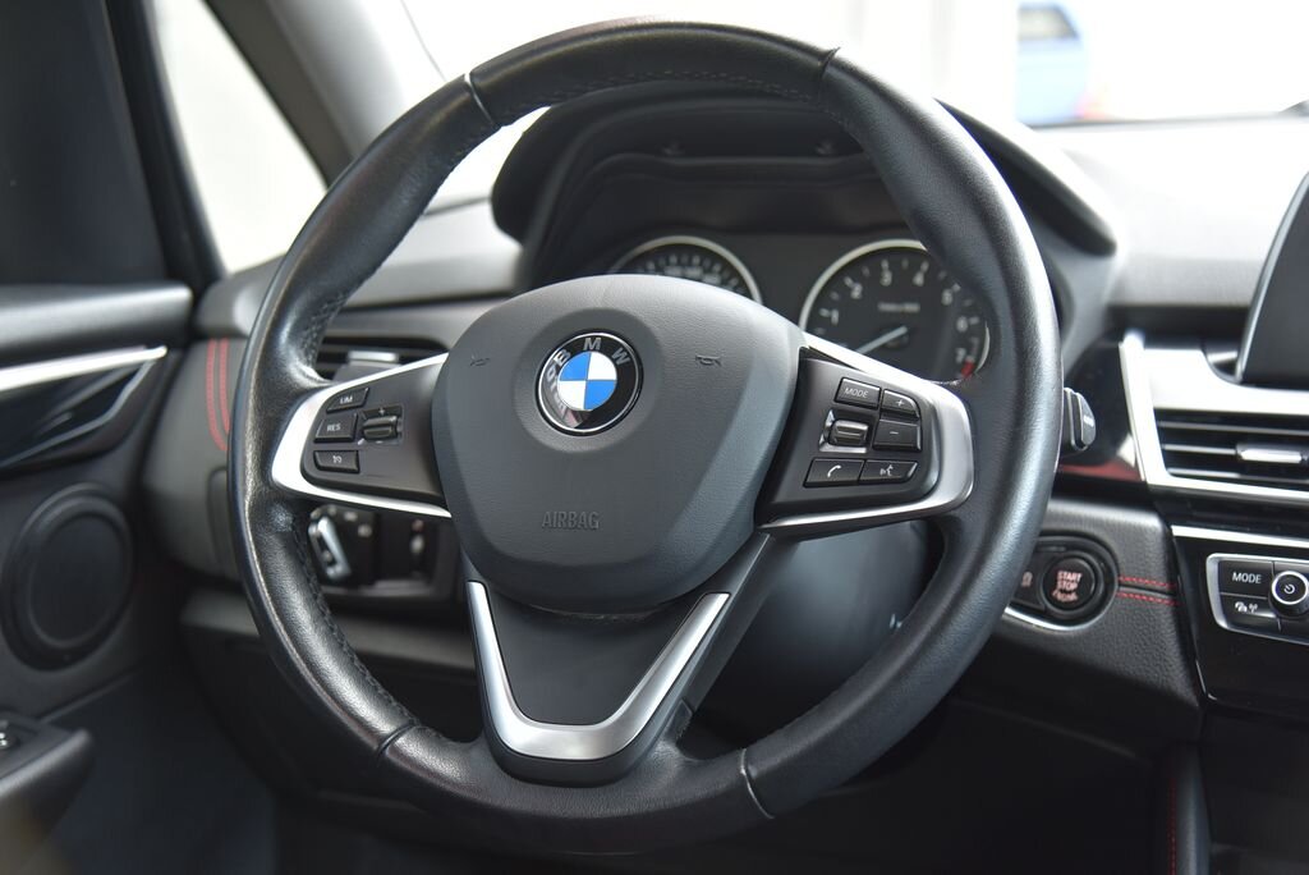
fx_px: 1819
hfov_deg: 39.6
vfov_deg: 27.0
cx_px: 654
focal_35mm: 50
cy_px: 438
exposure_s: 1/50
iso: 500
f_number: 4
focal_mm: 50
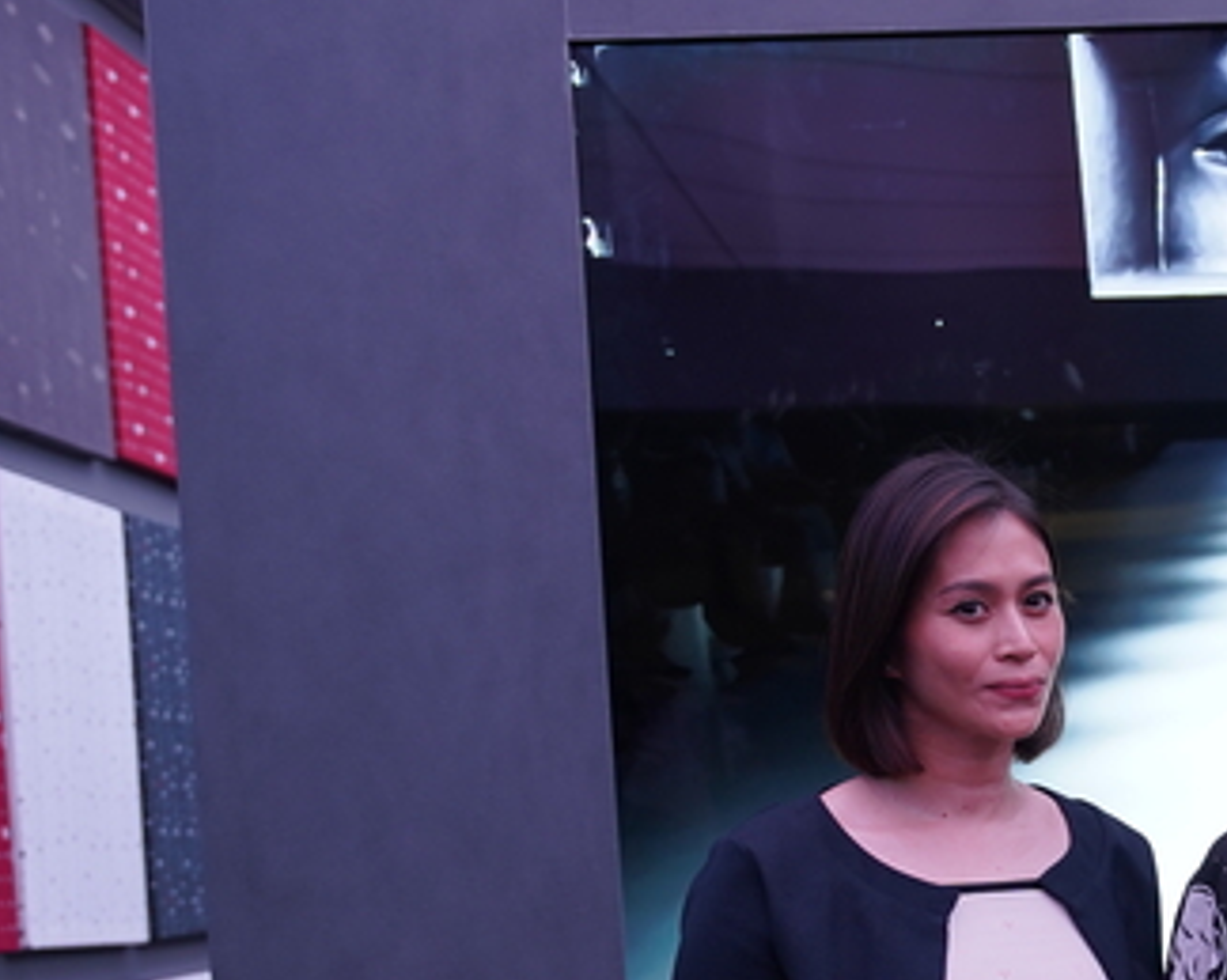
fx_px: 3122
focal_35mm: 86
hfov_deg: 20.7
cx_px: 1496
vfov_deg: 17.5
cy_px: 923
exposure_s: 1/125
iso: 320
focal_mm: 33
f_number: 2.8
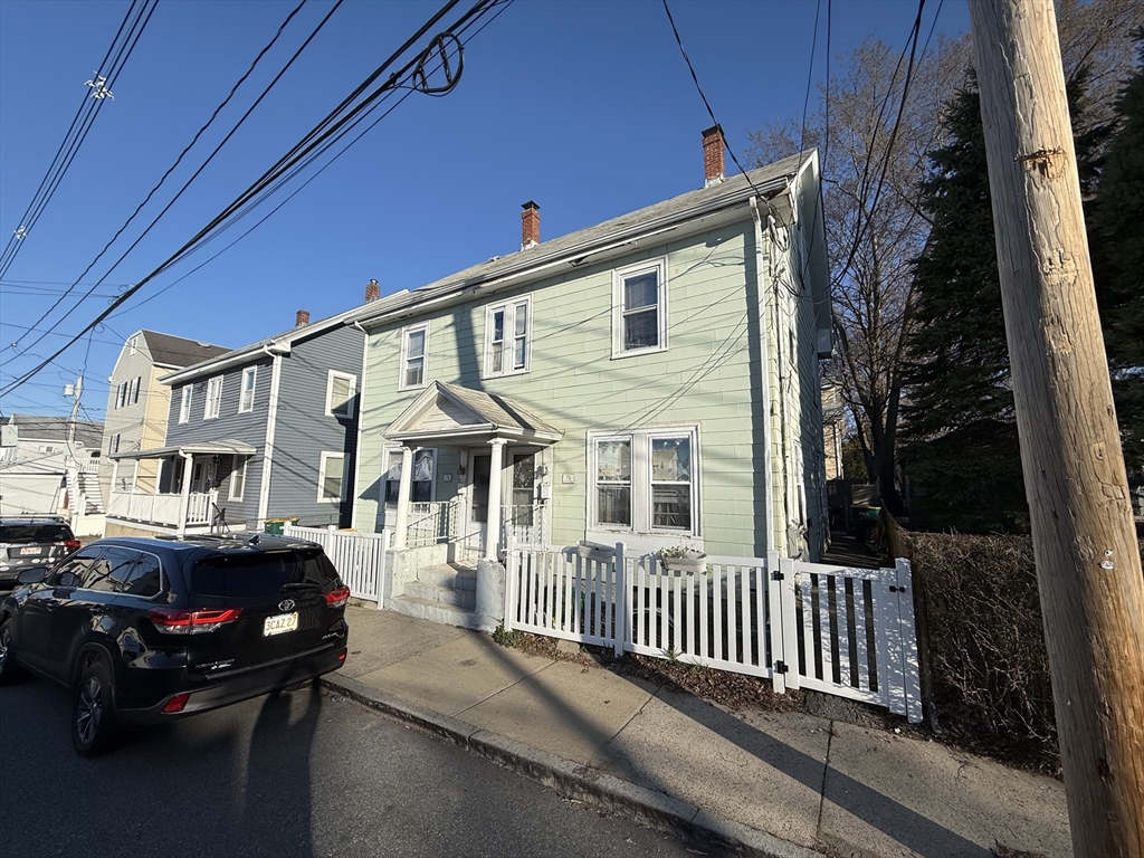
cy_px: 429
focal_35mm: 14
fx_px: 463
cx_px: 572
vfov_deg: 85.7
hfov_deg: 102.1
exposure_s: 1/3289
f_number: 2.2
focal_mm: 2.22
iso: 50
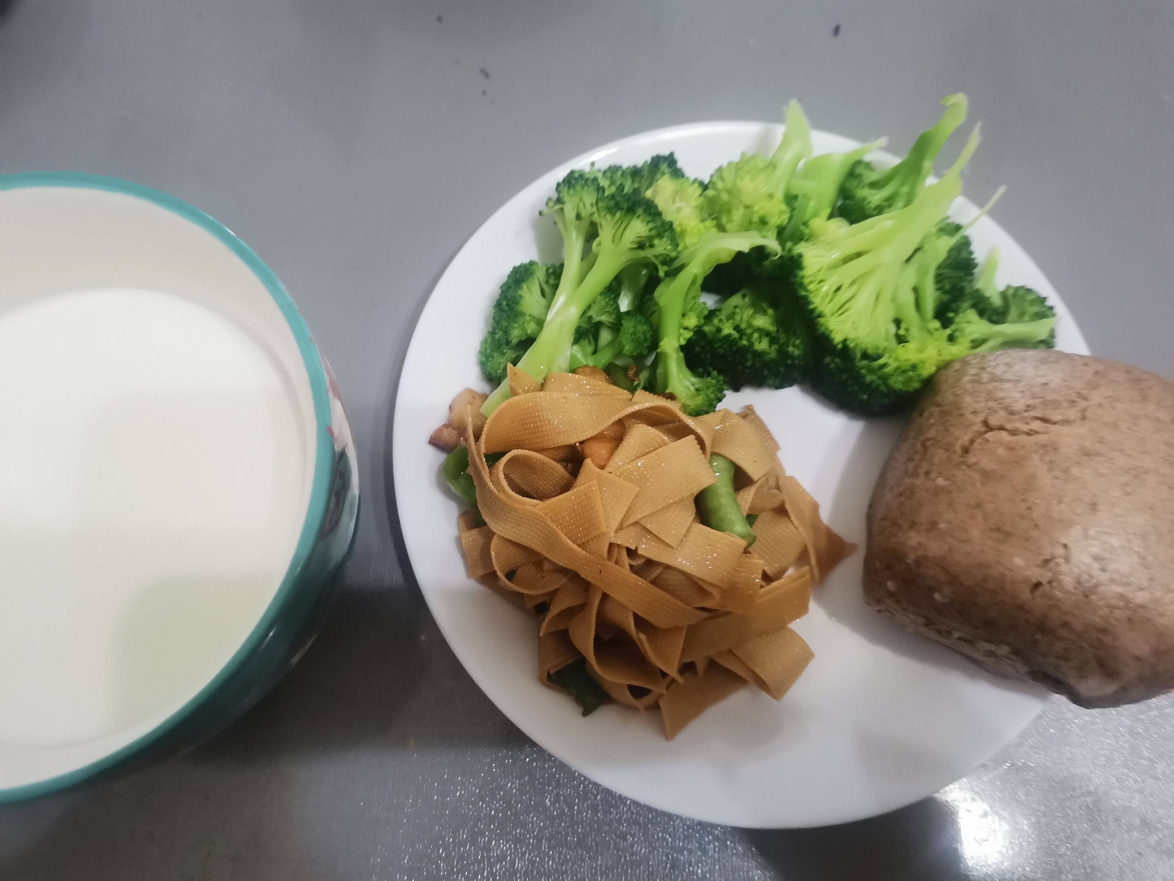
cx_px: 587
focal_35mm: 26
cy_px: 440
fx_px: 882
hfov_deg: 67.3
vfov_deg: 53.1
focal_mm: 4.75
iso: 800
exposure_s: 1/25
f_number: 1.8
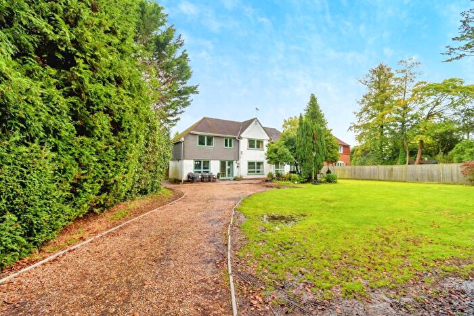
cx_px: 237
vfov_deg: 77.4
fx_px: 198
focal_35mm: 15
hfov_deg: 100.4
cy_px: 158
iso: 320
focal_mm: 10
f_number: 7.1
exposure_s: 1/400
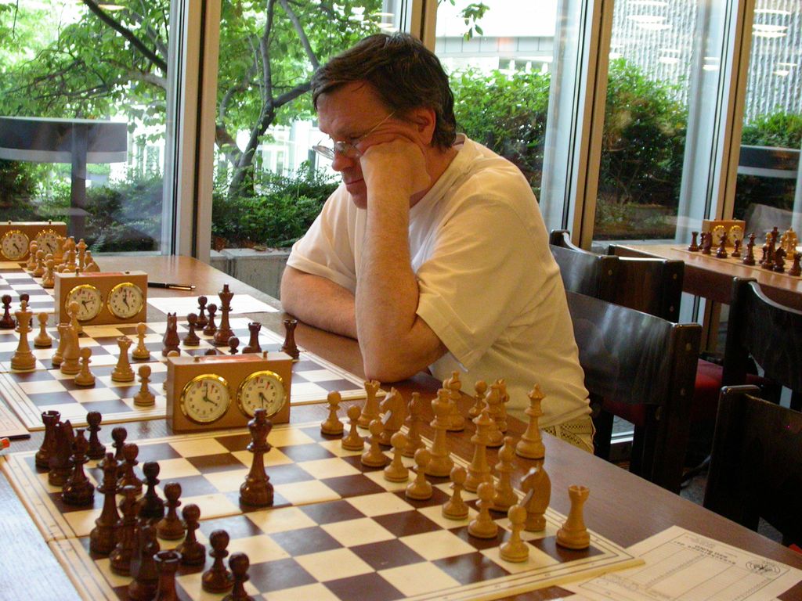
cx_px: 401
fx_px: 1043
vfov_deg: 32.2
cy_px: 300
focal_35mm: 45
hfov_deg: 42.1
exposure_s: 1/28.2
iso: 400
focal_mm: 9.5
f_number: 2.8
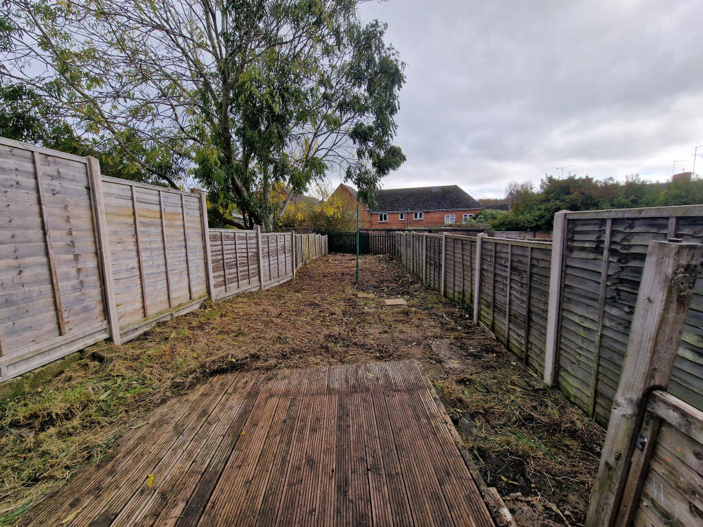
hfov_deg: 106.2
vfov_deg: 89.9
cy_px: 264
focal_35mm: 13
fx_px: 264
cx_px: 352
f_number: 2.2
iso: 50
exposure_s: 1/644
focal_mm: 2.2
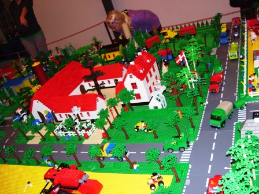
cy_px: 97
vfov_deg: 39.7
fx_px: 269
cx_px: 130
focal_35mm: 36
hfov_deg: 51.4
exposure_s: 1/60
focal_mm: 6
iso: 80
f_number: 2.7
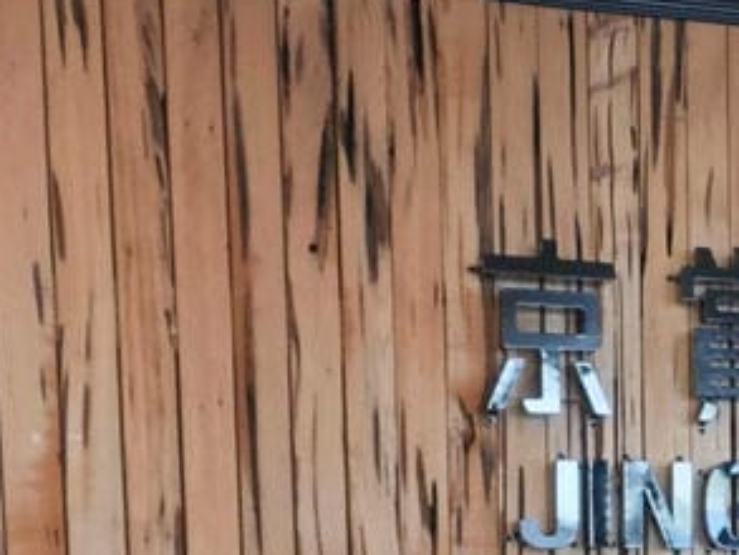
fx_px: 1922
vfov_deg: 15.1
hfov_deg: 19.7
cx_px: 1004
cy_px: 858
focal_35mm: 90
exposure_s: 1/30
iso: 160
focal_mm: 2.03
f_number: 1.8
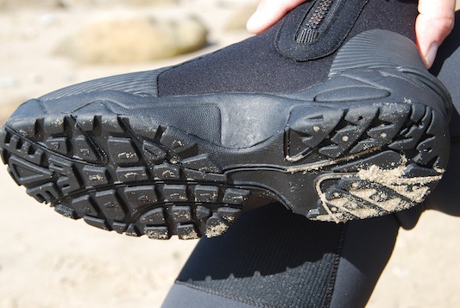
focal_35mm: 81
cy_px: 151
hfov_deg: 25.0
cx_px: 228
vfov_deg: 16.9
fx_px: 1036
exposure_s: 1/160
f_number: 6.3
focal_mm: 48
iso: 100
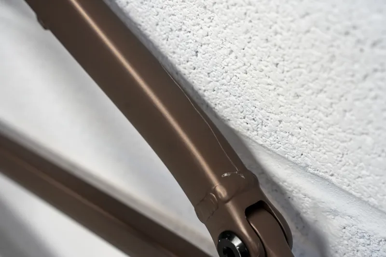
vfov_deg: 24.6
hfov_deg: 36.3
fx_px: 590
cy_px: 128
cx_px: 193
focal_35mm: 55
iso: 1600
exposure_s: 1/50
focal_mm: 55
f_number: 5.6
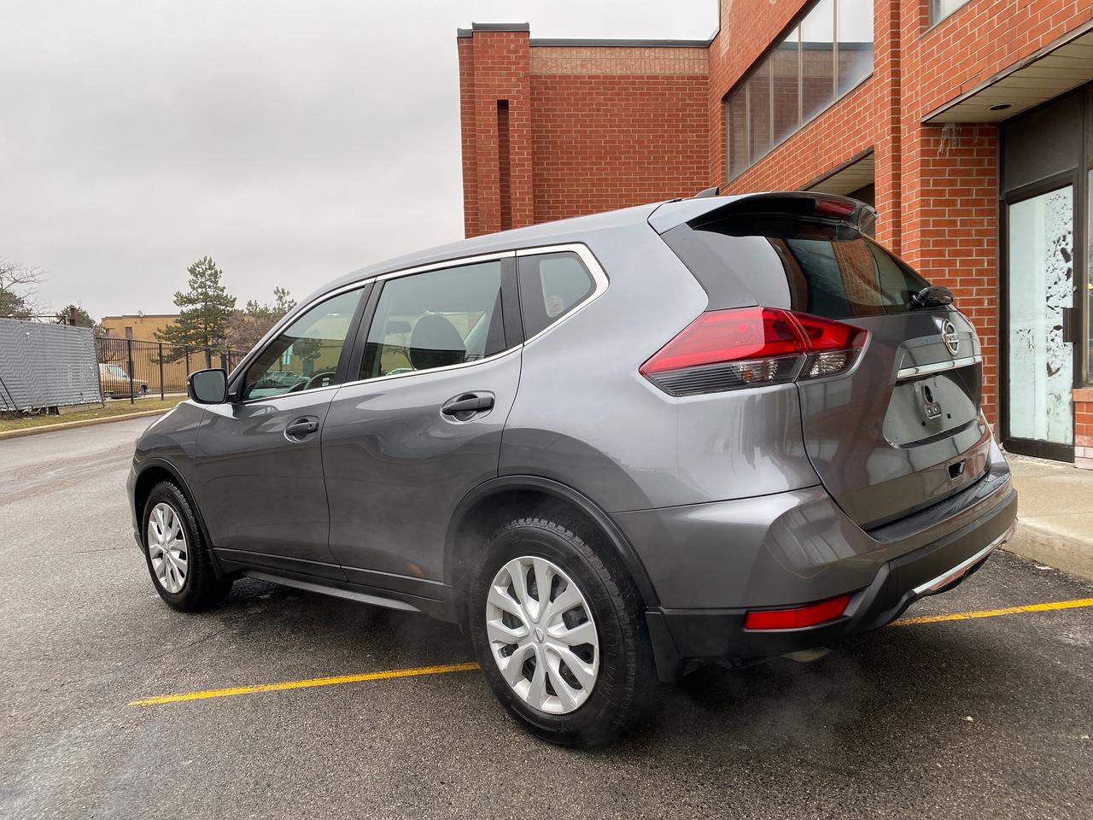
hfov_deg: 67.3
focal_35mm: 26
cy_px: 410
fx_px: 821
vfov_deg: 53.1
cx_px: 546
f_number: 1.8
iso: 32
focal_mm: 4.25
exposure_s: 1/206
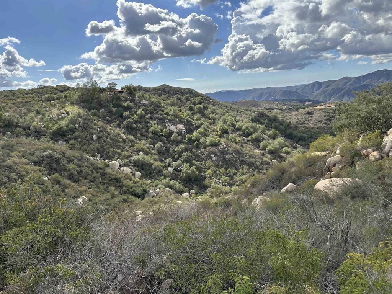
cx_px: 196
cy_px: 147
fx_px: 272
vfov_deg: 56.8
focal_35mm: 24
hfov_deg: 71.6
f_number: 1.78
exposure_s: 1/4184
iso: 80
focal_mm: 6.86
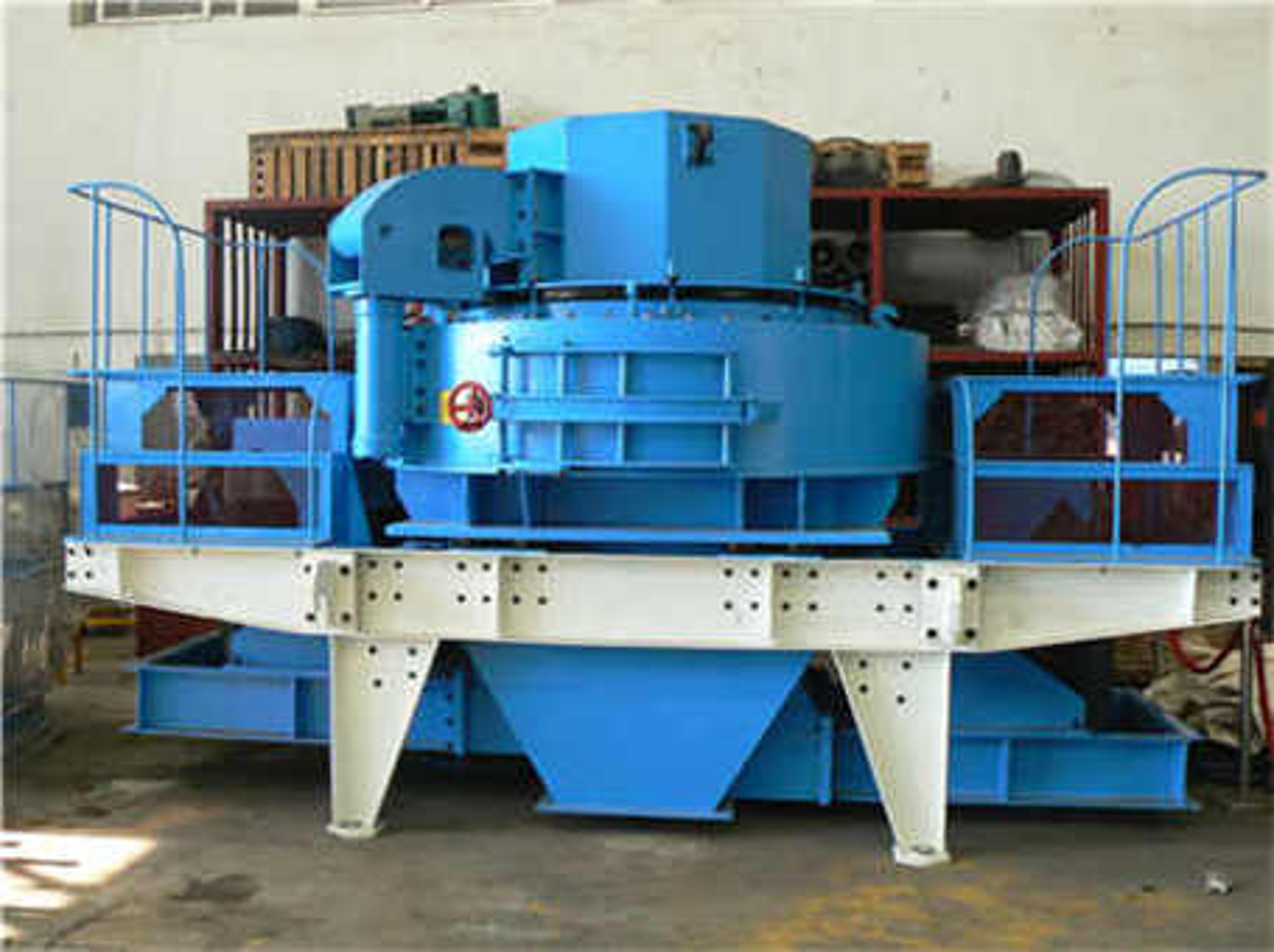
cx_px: 637
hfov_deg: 51.4
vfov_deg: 39.6
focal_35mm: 36
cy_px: 476
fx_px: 1323
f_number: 3.6
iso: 100
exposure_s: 1/50
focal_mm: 6
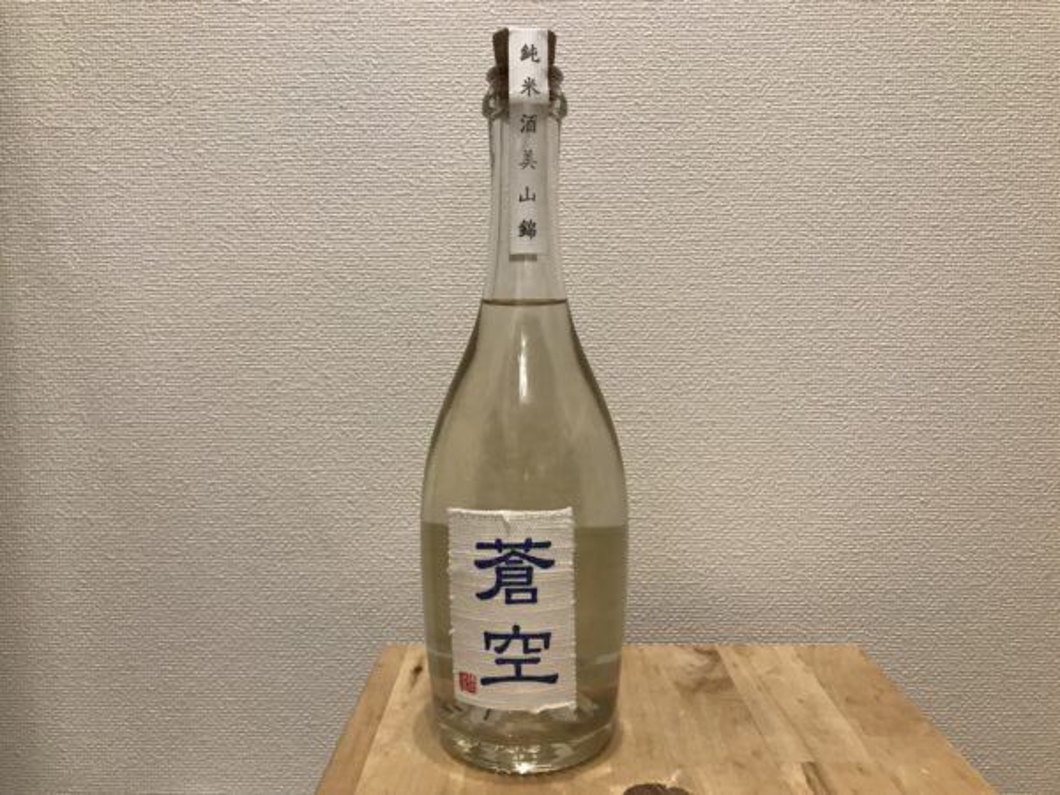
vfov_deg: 49.7
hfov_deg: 63.4
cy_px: 398
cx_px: 530
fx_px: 857
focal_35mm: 28
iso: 50
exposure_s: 1/15
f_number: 1.8
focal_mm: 3.99
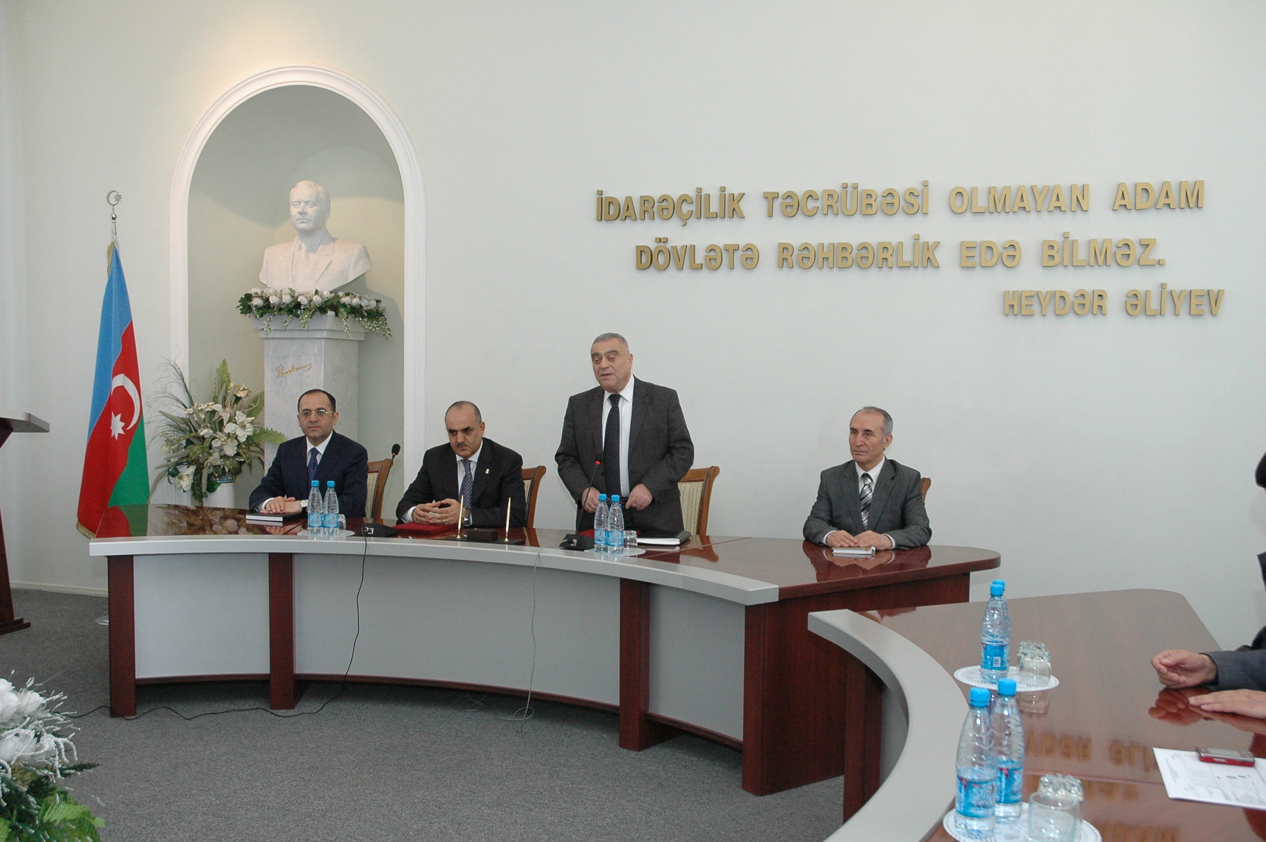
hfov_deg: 53.2
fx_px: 1265
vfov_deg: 36.8
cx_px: 633
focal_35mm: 36
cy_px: 421
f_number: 5.6
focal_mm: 24
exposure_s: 1/80
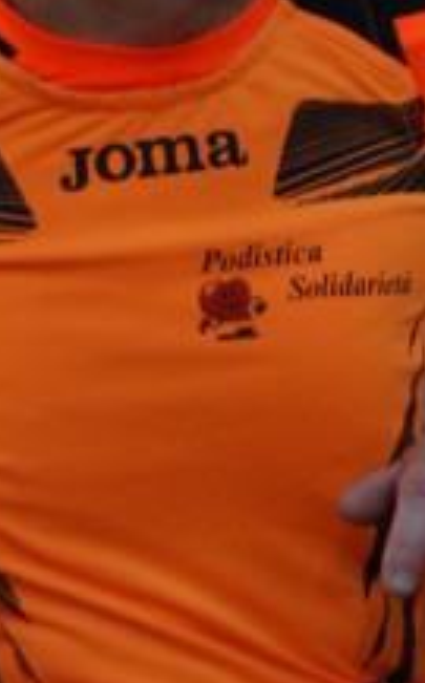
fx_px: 5921
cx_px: 307
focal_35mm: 318
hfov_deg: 4.1
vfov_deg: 6.6
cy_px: 233
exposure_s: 1/640
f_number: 5.6
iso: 1000
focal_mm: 75
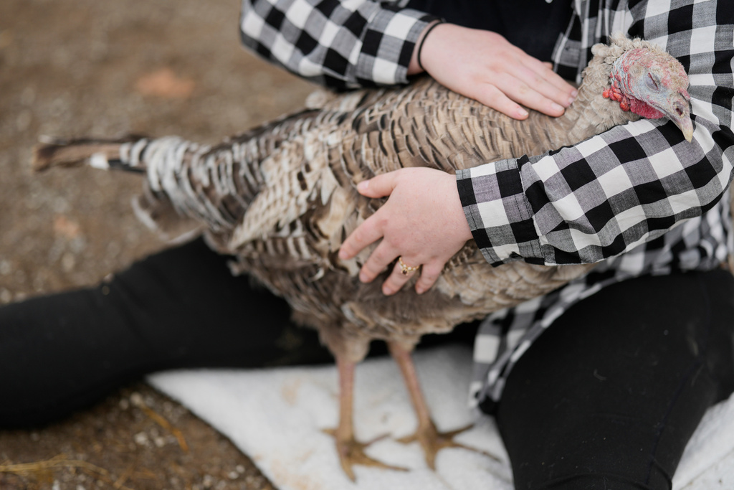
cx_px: 367
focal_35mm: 85
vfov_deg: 16.1
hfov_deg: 23.9
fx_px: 1733
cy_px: 245
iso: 160
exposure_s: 1/1600
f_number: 1.4
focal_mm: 85
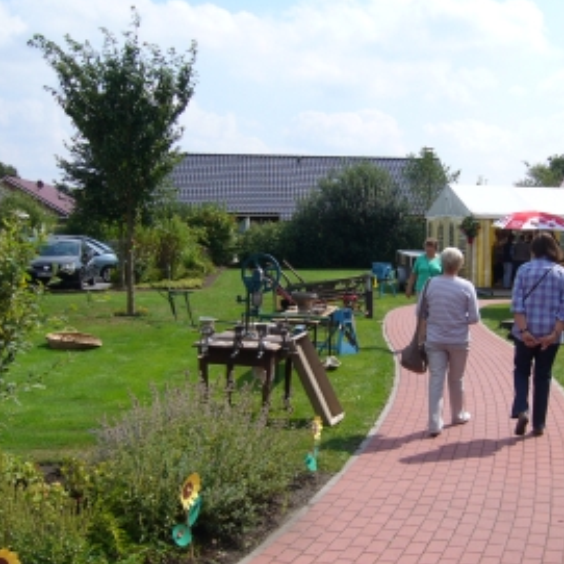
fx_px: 885
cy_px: 299
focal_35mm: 48
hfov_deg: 35.1
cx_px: 360
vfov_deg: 35.3
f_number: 5.6
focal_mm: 5.8
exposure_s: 1/320
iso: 80
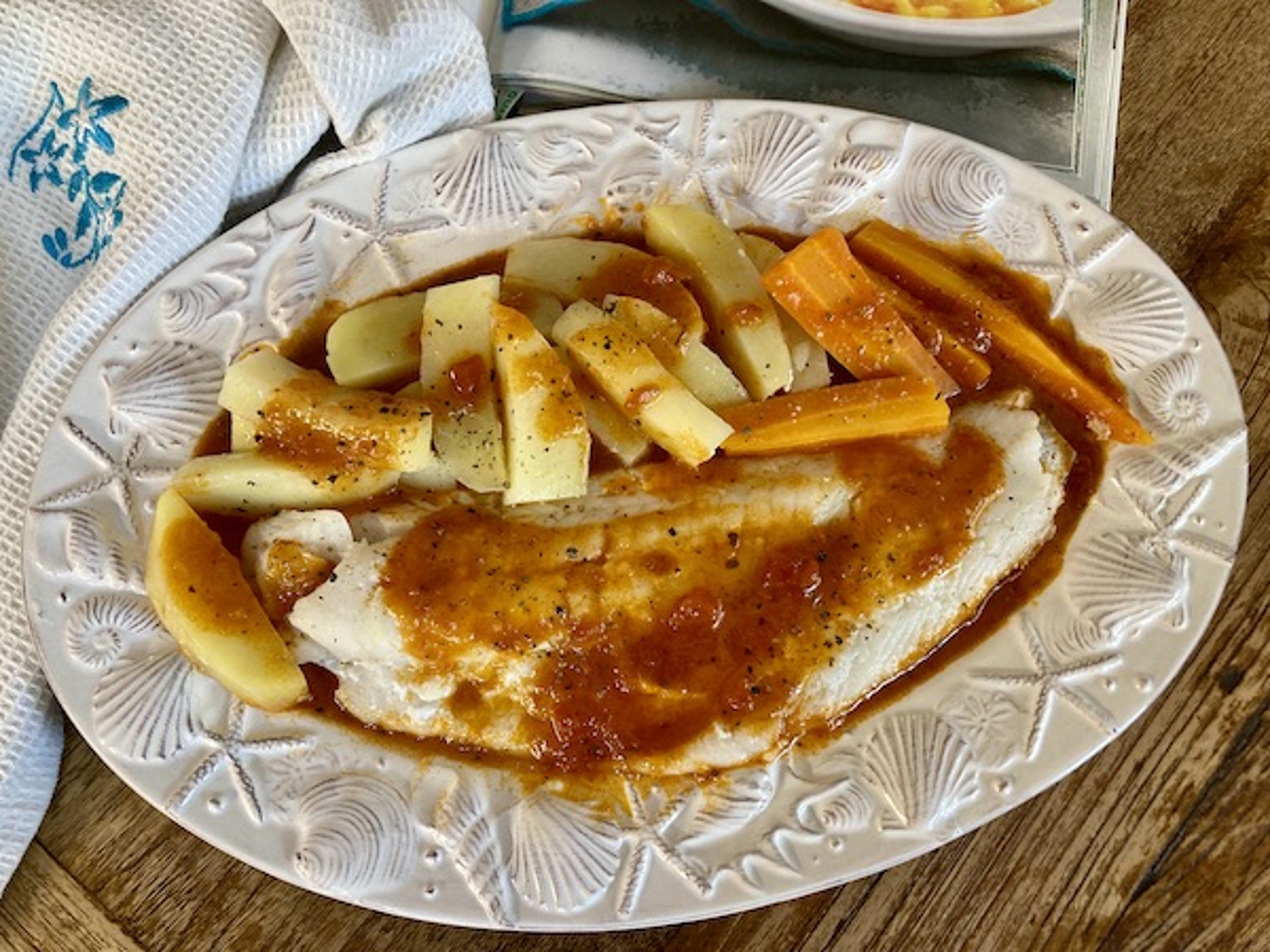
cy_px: 476
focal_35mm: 28
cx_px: 635
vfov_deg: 49.7
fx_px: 1027
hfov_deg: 63.4
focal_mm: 3.99
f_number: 1.8
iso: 160
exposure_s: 1/50
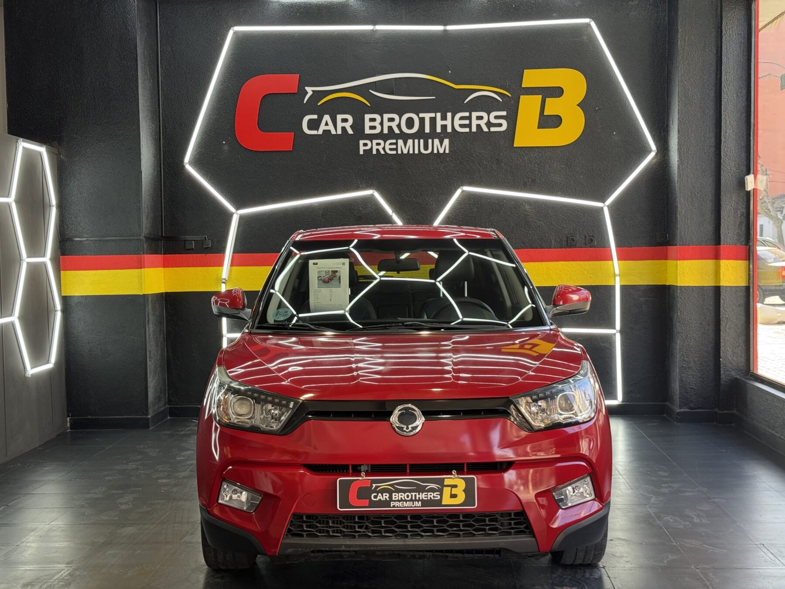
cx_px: 392
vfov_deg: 30.3
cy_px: 294
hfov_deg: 39.7
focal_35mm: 48
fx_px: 1089
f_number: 1.78
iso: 50
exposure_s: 1/100
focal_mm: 6.76
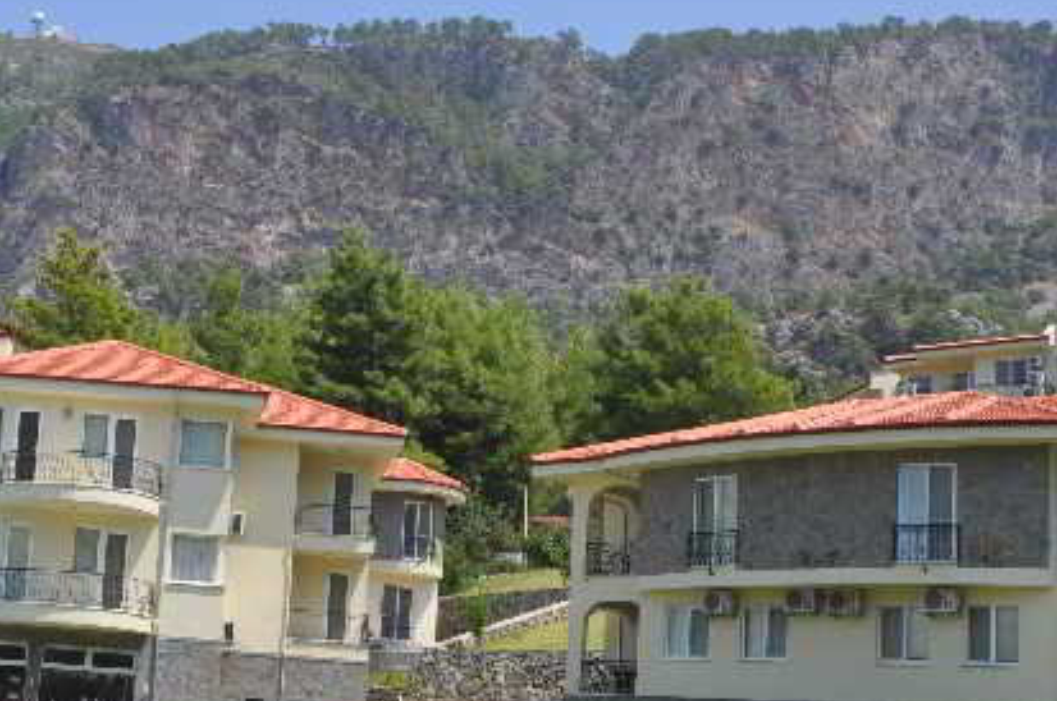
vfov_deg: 22.1
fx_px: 1787
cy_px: 457
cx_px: 200
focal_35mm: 61
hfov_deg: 32.0
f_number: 14
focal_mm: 21
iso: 200
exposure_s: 1/200
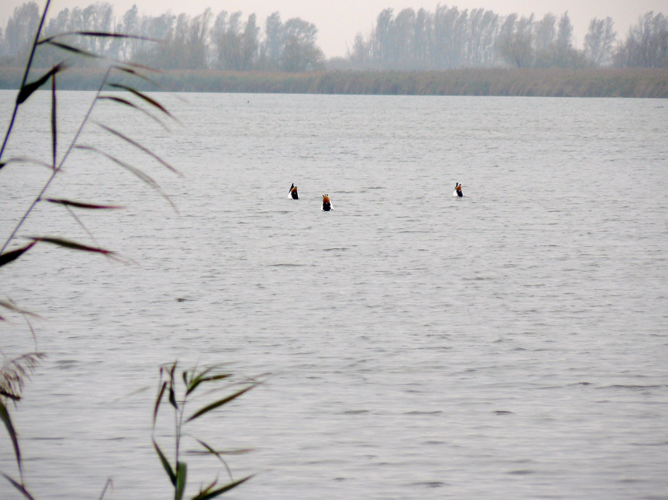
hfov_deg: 5.1
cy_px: 250
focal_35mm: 386
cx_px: 334
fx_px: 7441
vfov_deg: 3.8
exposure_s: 1/200
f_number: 4
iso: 100
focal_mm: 64.3
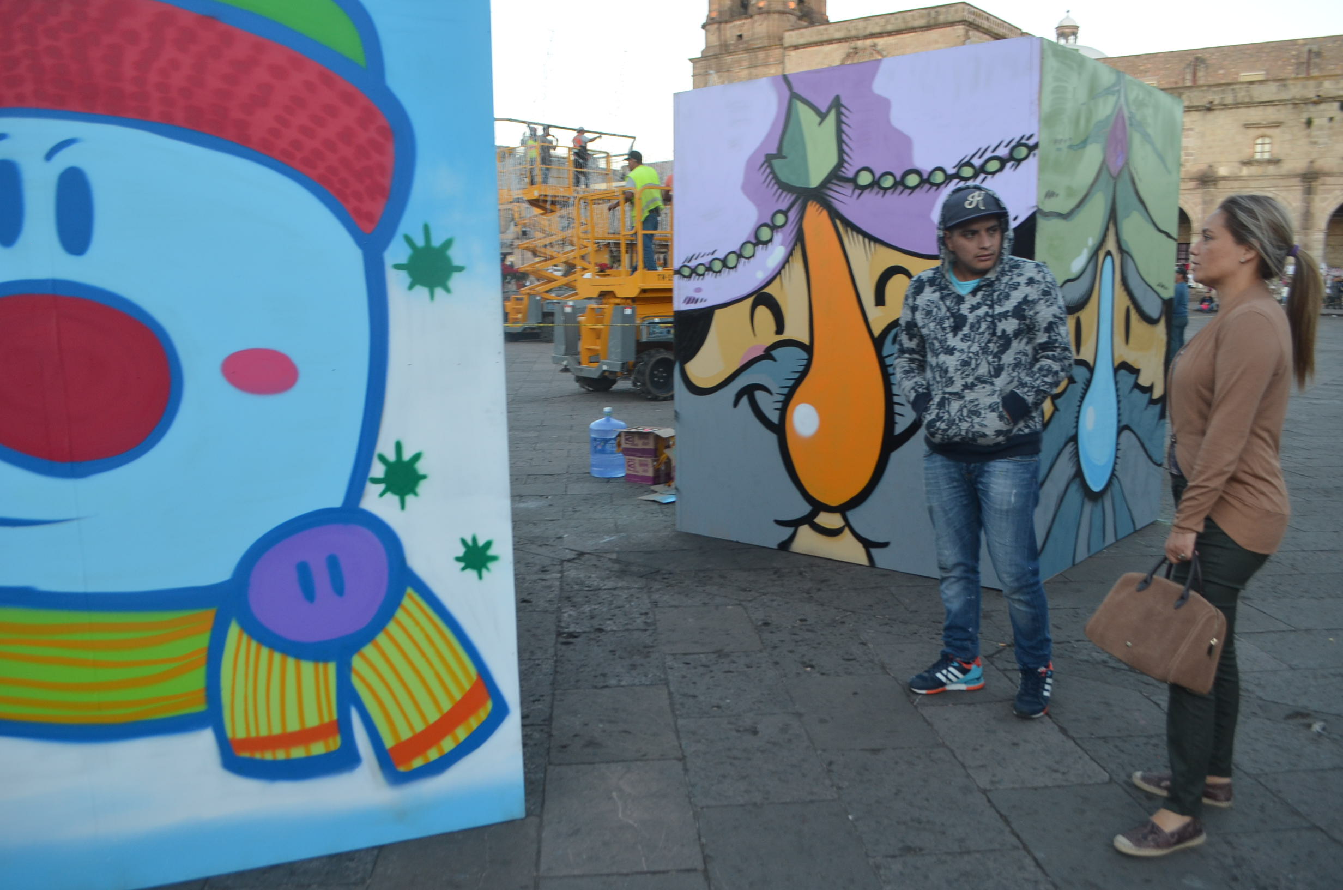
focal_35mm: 27
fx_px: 1005
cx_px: 672
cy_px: 445
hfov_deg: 67.5
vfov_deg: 47.7
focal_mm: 18
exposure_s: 1/100
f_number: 5
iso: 400
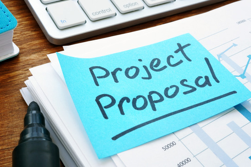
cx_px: 126
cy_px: 84
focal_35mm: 45
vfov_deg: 29.8
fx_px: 314
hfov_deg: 43.6
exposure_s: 1/3.33
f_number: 20
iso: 200
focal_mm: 30
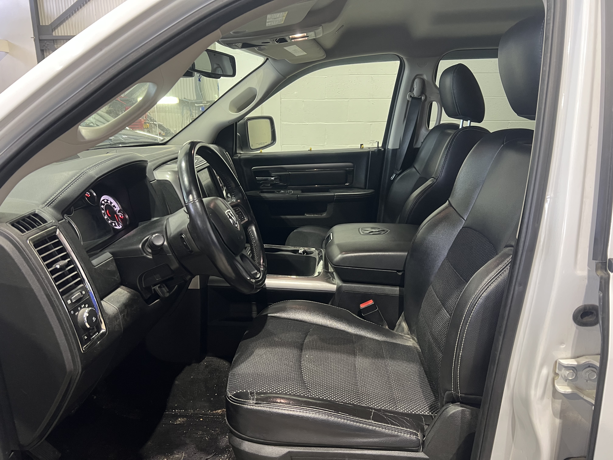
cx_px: 306
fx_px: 460
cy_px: 230
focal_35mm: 26
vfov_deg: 53.1
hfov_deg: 67.3
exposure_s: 1/60
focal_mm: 5.7
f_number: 1.5
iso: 200
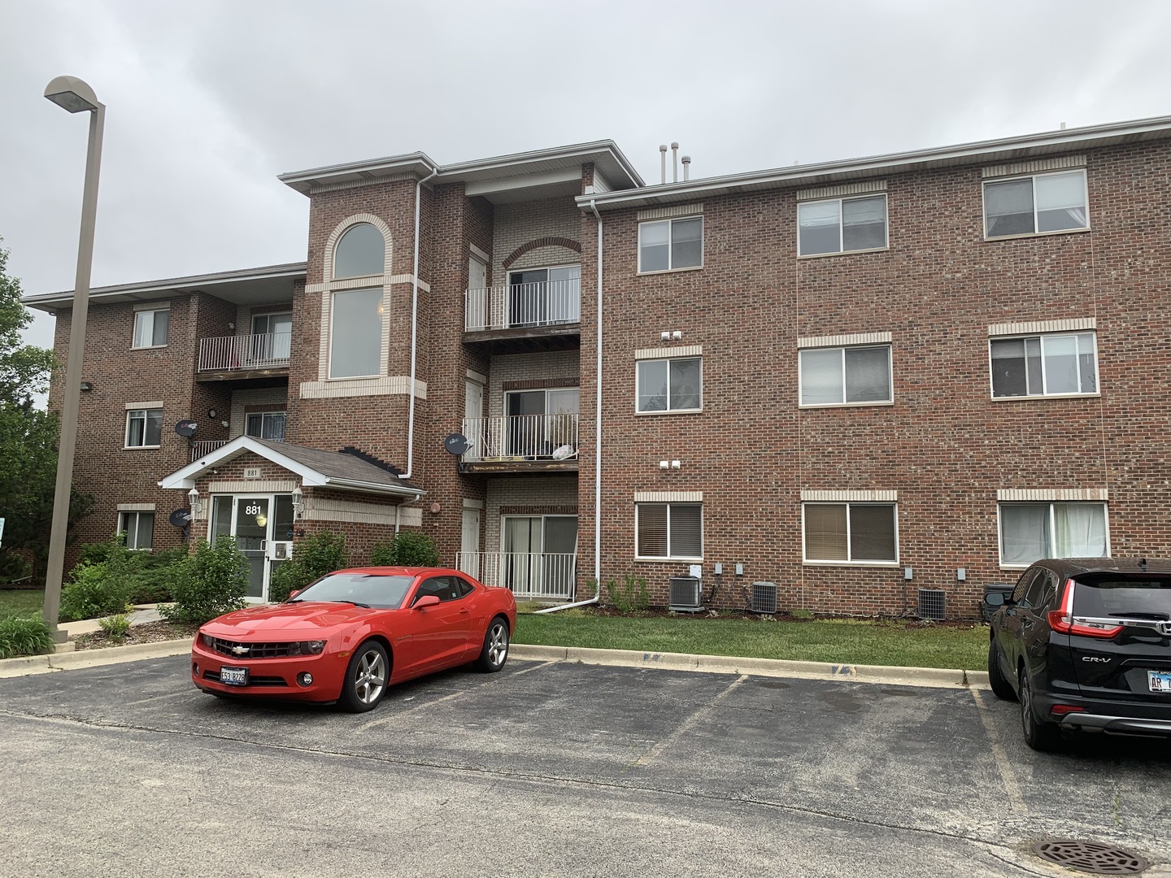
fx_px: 880
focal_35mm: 26
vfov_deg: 53.1
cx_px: 586
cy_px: 439
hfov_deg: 67.3
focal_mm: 4.25
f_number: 1.8
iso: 25
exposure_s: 1/245
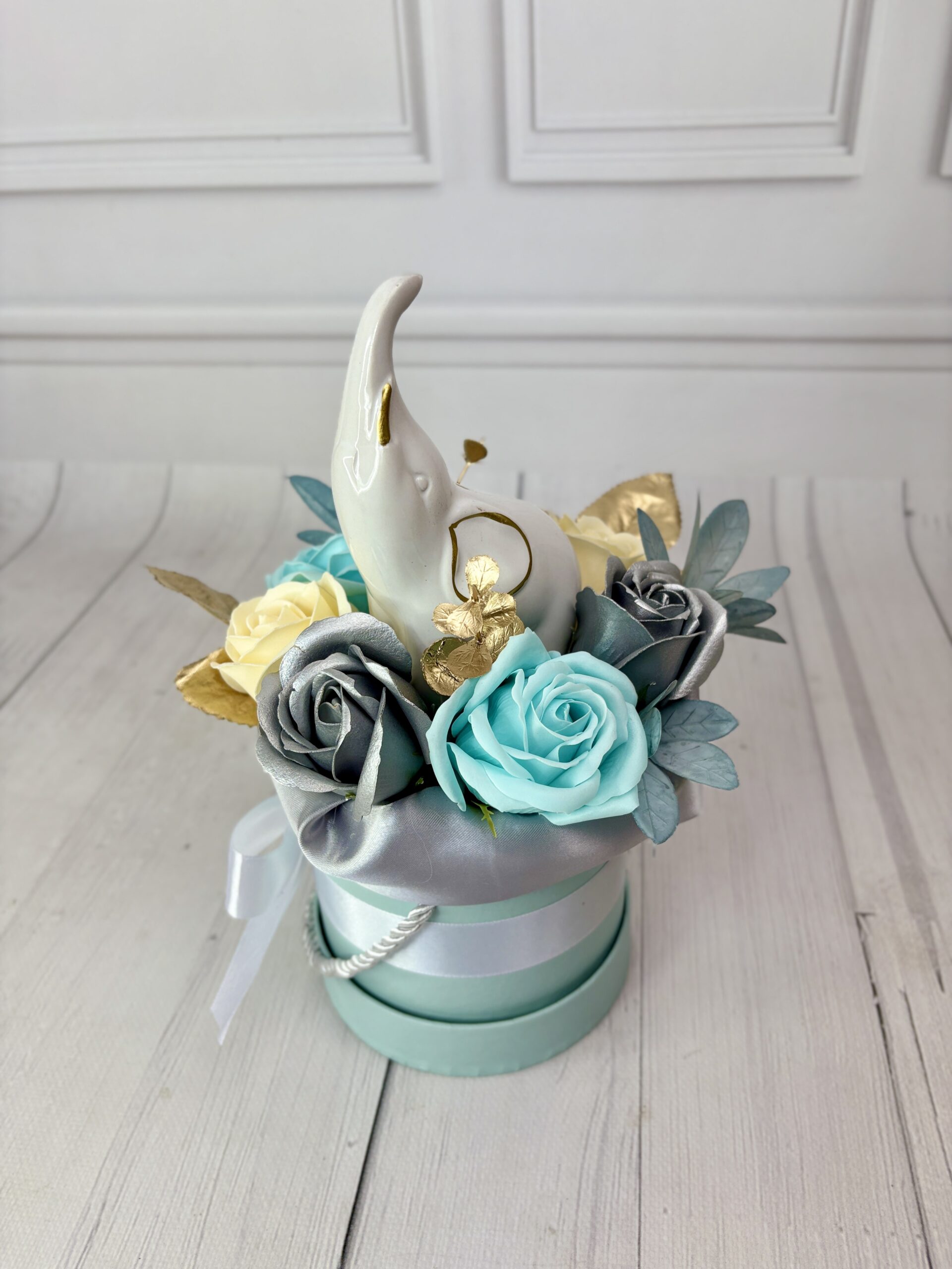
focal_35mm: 26
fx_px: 953
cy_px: 634
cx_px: 476
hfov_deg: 53.1
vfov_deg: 67.3
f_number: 1.6
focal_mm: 5.96
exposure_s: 1/359
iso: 50
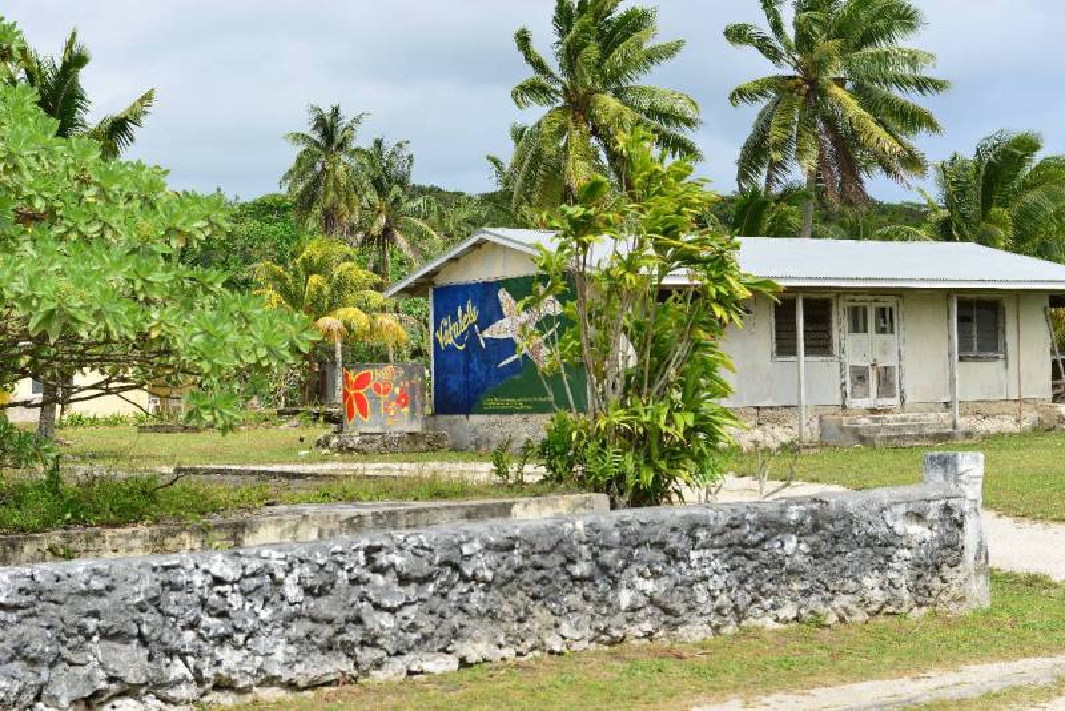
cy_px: 356
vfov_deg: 19.5
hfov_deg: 28.8
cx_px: 532
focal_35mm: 70
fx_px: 2071
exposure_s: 1/400
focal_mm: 70
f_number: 10
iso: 200
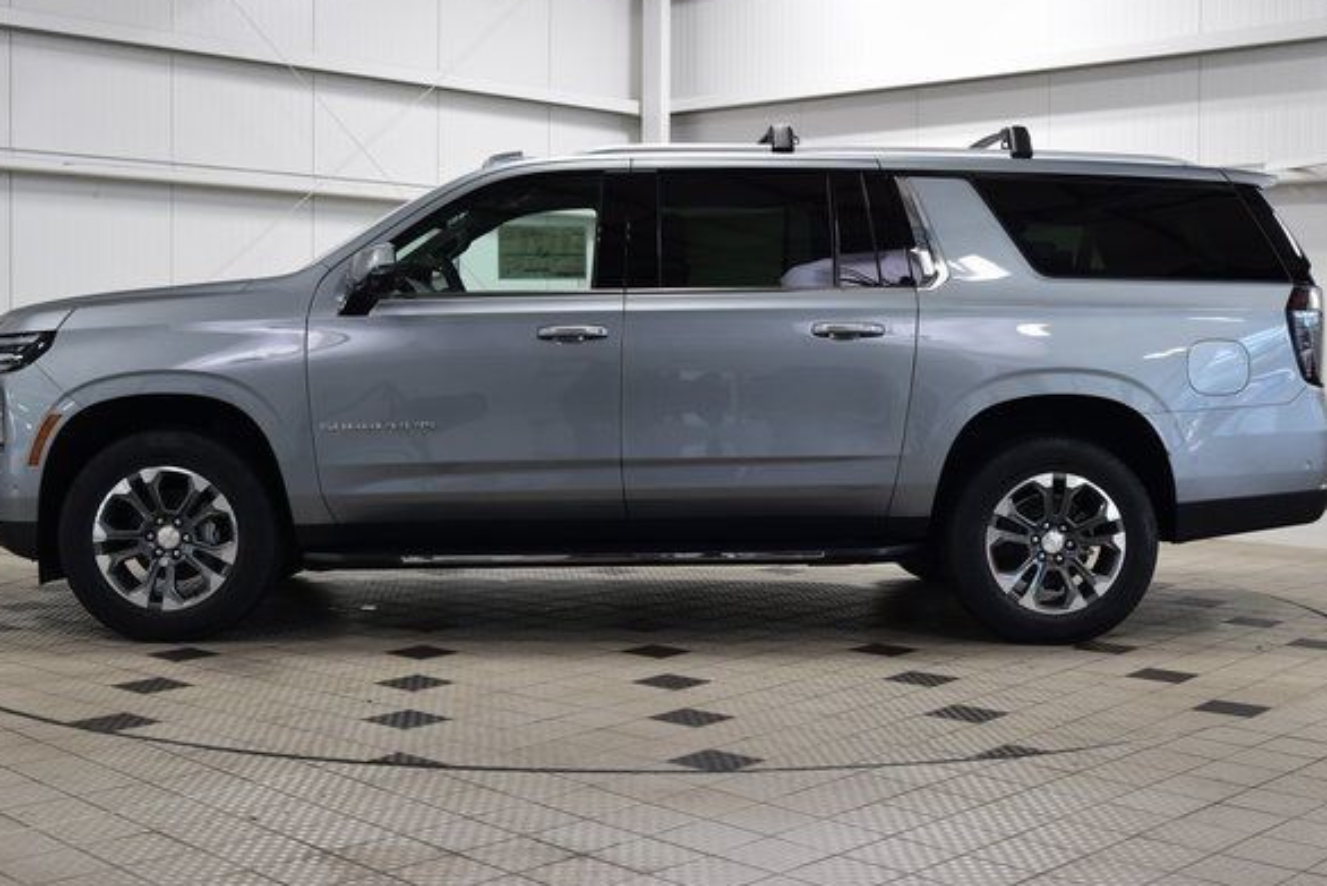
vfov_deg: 28.3
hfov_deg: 41.5
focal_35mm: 48
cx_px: 654
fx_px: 1753
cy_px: 414
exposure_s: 1/15
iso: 400
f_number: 6.3
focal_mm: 29
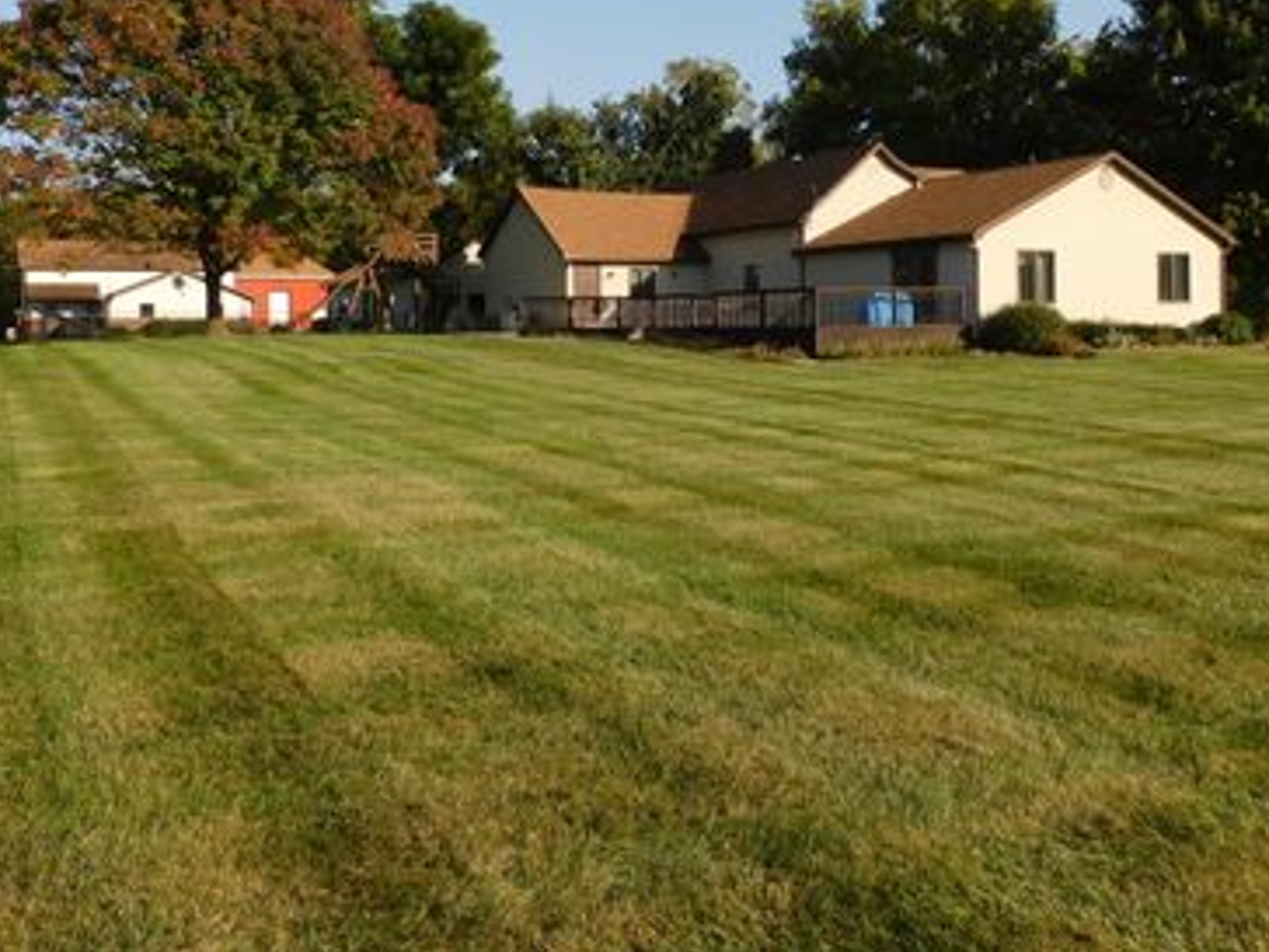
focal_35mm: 33
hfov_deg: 55.3
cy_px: 312
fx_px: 1210
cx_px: 687
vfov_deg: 42.3
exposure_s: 1/1250
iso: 125
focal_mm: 4.3
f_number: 3.3
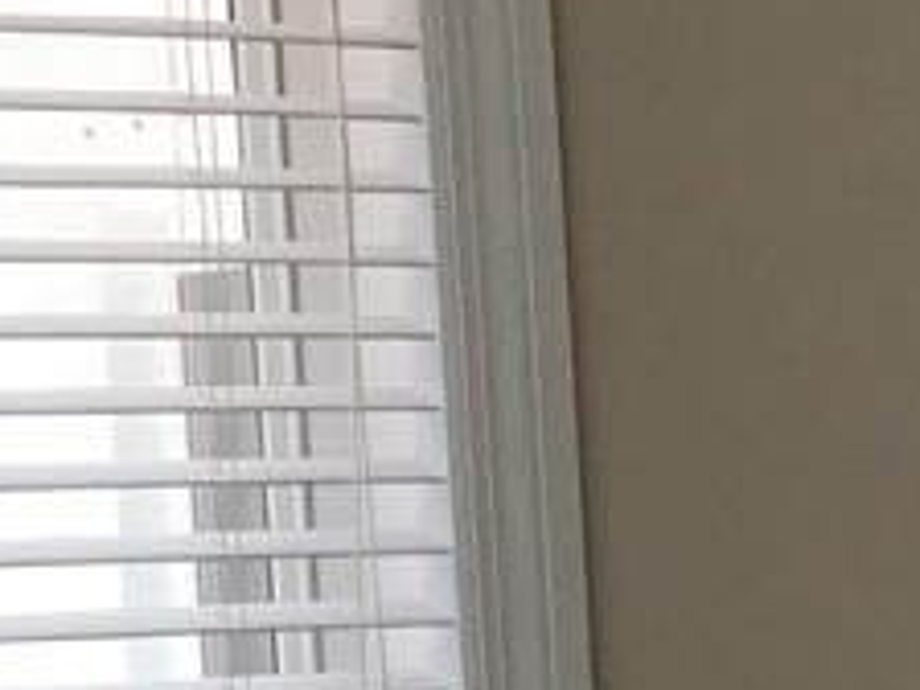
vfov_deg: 7.3
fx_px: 5315
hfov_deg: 9.4
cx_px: 1729
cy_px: 1101
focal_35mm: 200
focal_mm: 3.99
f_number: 1.8
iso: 20
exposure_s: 1/166
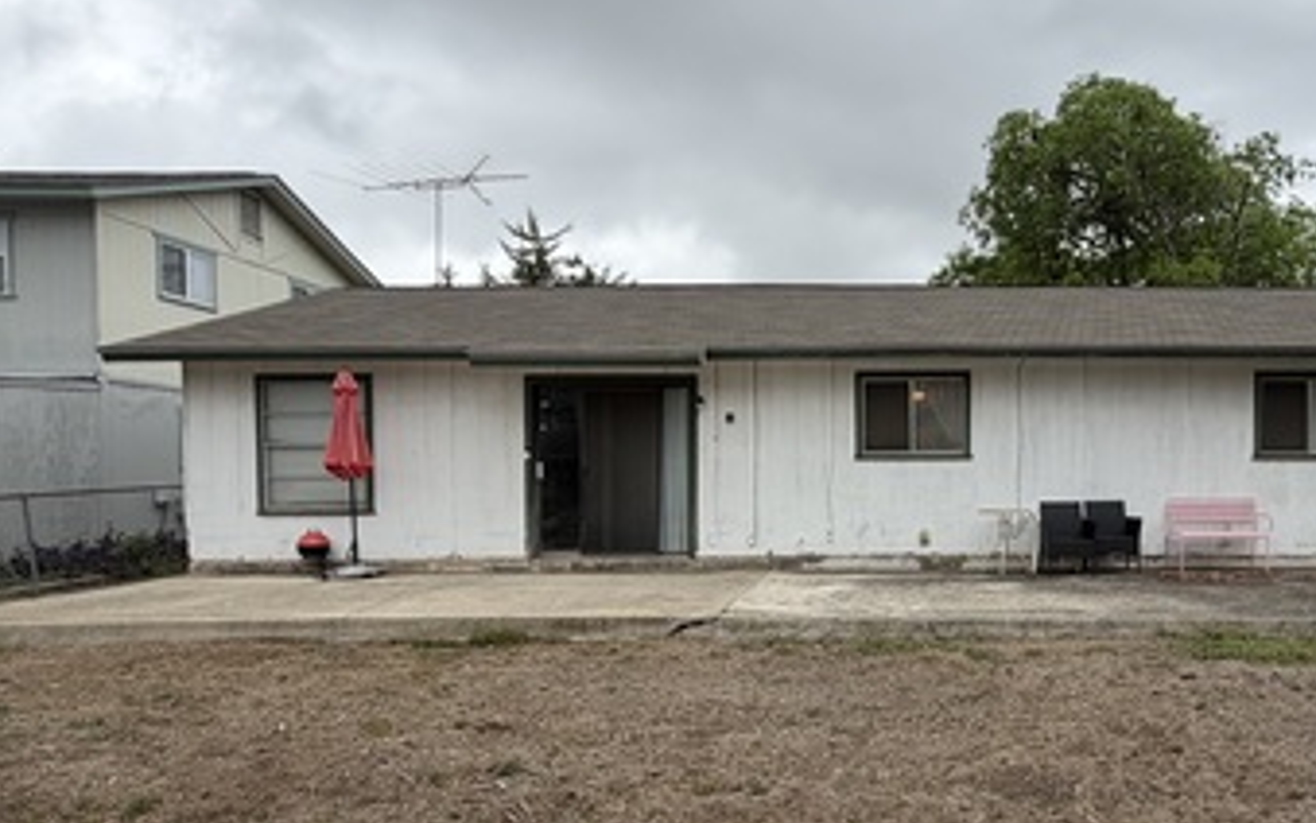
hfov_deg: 64.2
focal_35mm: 28
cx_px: 908
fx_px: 1004
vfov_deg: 44.2
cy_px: 516
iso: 40
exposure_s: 1/559
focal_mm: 2.22
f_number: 2.2
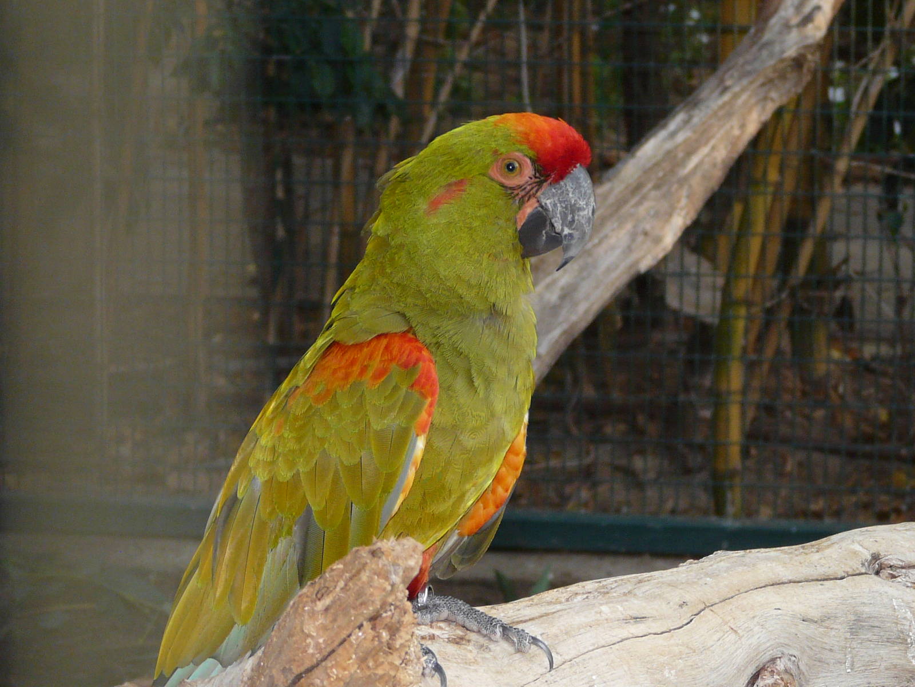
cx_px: 458
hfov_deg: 10.6
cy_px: 344
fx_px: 4917
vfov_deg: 8.0
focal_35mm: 186
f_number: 3.6
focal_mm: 19.2
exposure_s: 1/100
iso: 160
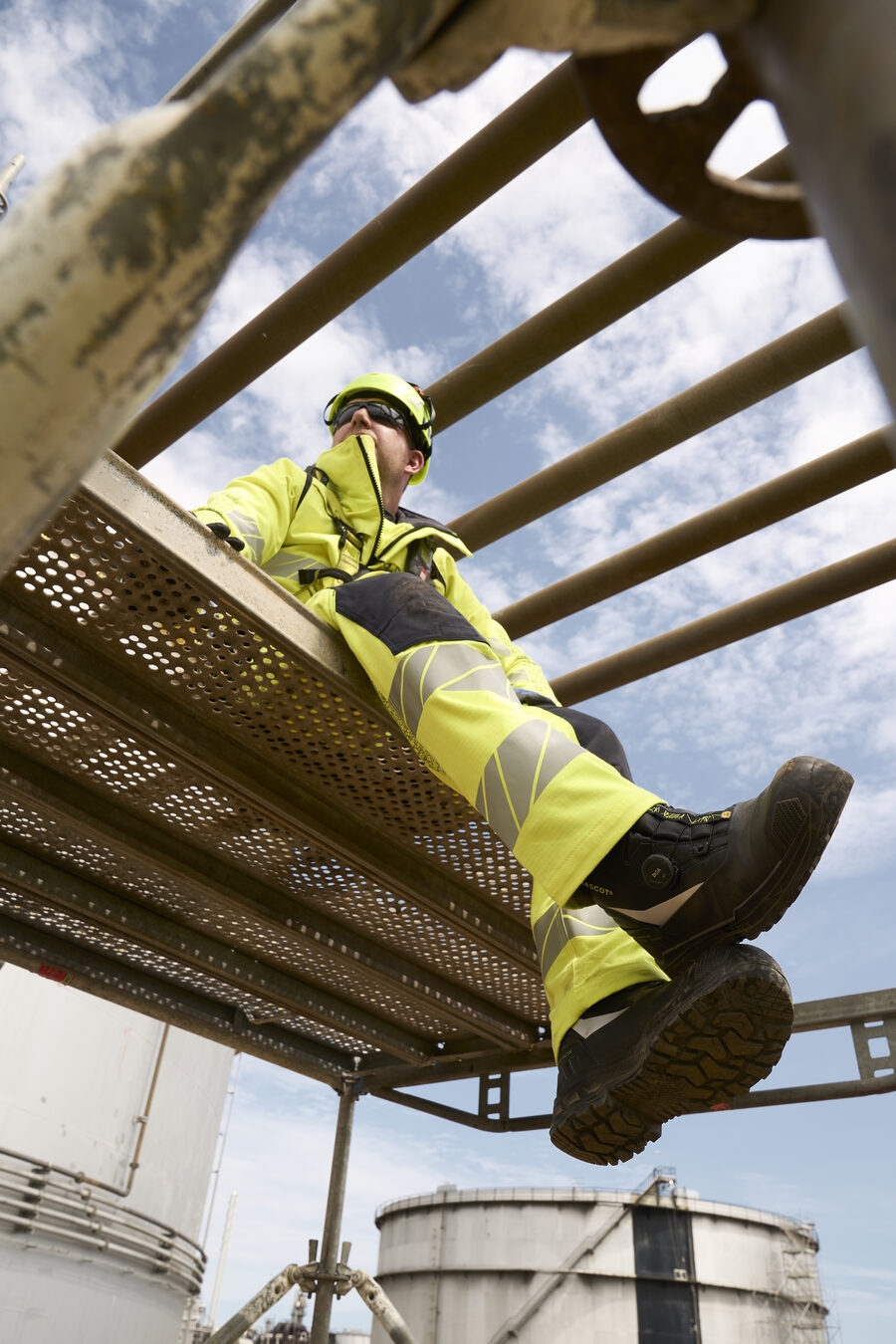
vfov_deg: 73.7
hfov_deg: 53.1
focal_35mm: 24
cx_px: 448
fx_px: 896
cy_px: 672
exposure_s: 1/200
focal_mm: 24
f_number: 8
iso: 100
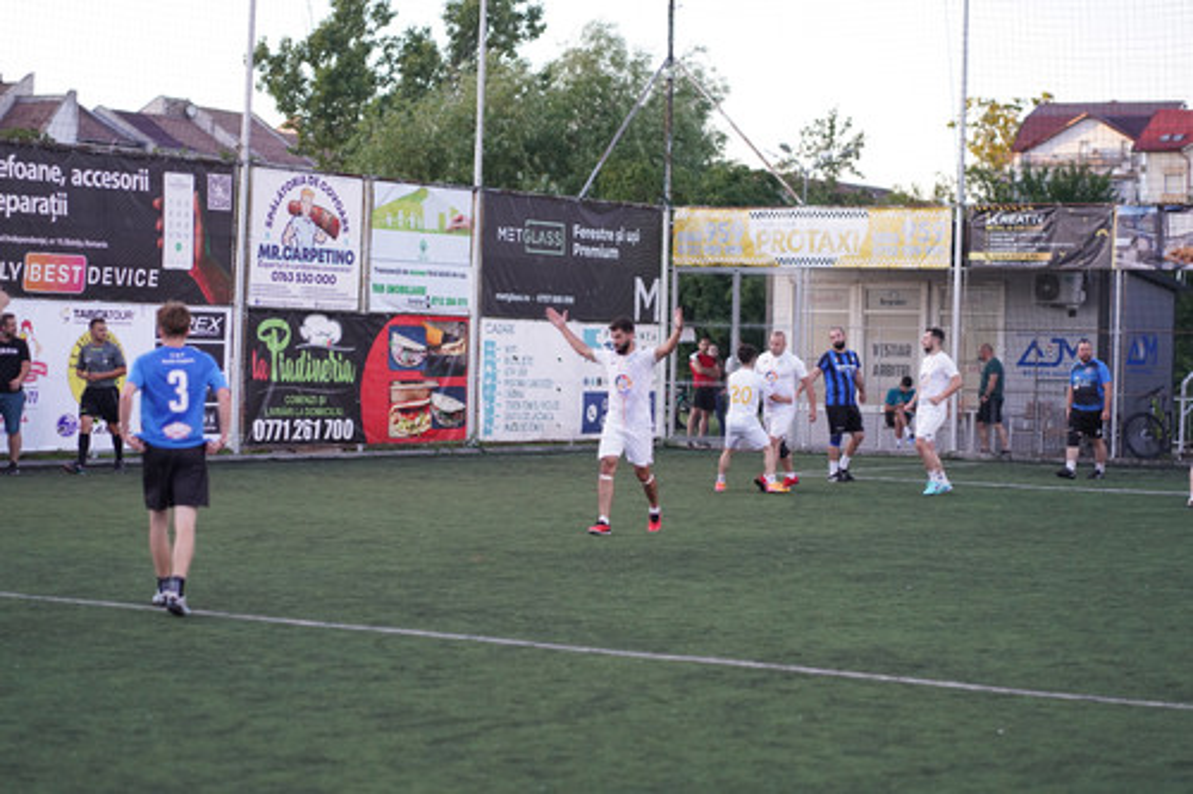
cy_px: 397
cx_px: 596
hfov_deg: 23.9
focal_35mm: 85
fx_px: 2816
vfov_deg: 16.1
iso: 2000
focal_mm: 85
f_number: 2.5
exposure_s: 1/1600
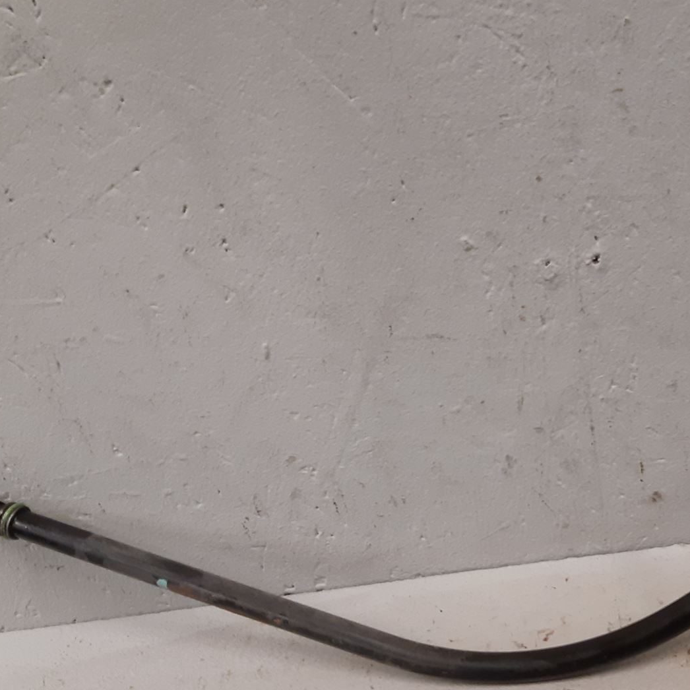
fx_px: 1015
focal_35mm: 45
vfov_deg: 37.3
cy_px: 437
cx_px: 520
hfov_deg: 36.6
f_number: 1.7
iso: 160
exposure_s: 1/50
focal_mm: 3.93
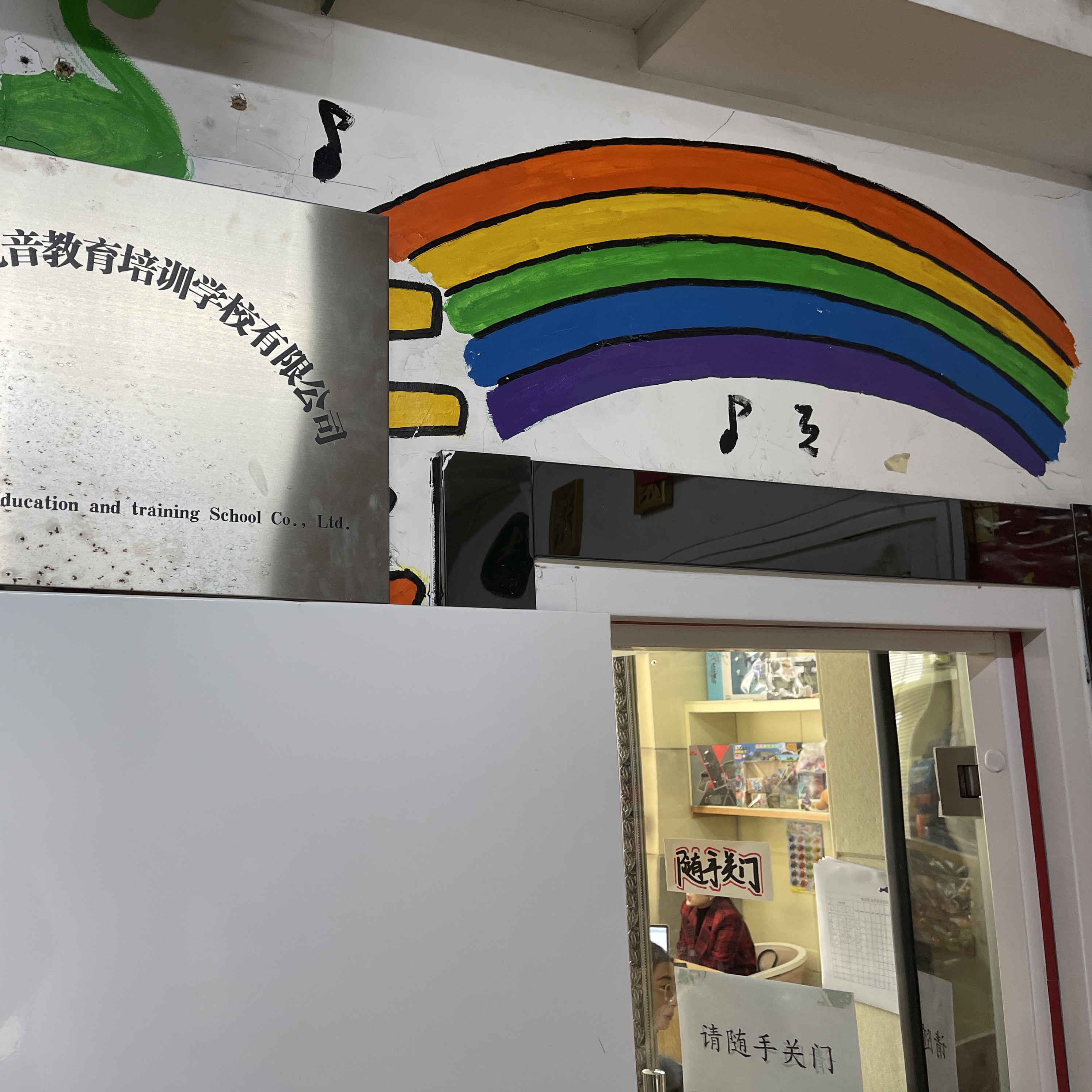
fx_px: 1106
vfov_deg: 52.5
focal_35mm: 31
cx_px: 383
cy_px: 548
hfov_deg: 51.7
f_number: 1.6
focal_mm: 5.1
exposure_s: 1/100
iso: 100
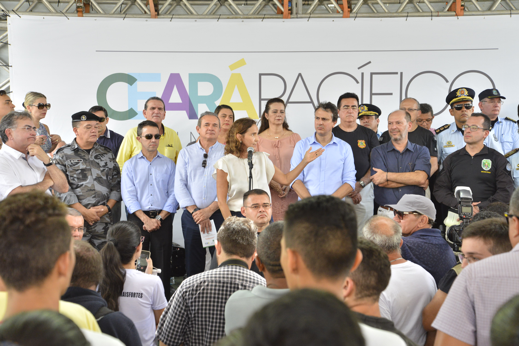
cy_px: 173
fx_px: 894
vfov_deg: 21.9
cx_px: 260
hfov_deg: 32.4
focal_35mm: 62
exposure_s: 1/250
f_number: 5
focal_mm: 62
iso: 1600
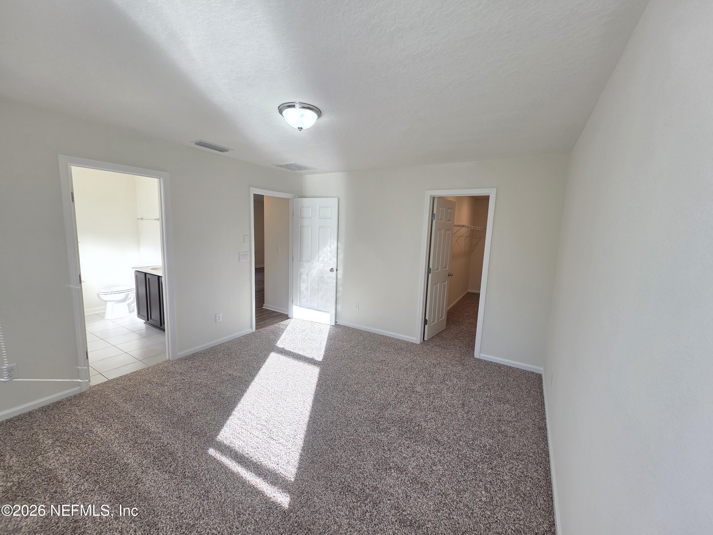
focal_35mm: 13
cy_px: 268
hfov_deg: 106.2
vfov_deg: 89.9
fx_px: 268
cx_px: 356
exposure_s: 1/120
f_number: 1.9
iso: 50
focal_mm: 2.2
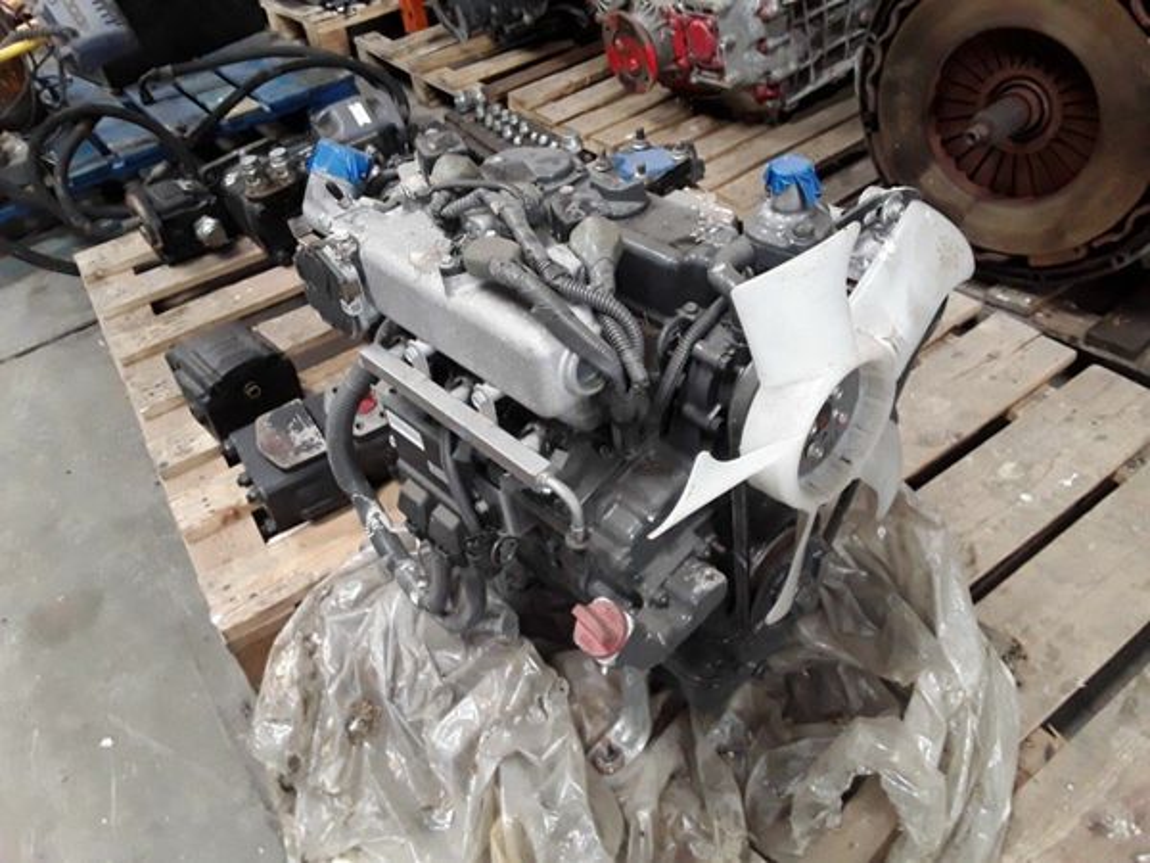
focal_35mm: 27
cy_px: 432
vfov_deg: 51.4
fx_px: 897
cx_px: 575
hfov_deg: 65.3
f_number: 1.9
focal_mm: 2.91
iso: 160
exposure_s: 1/17
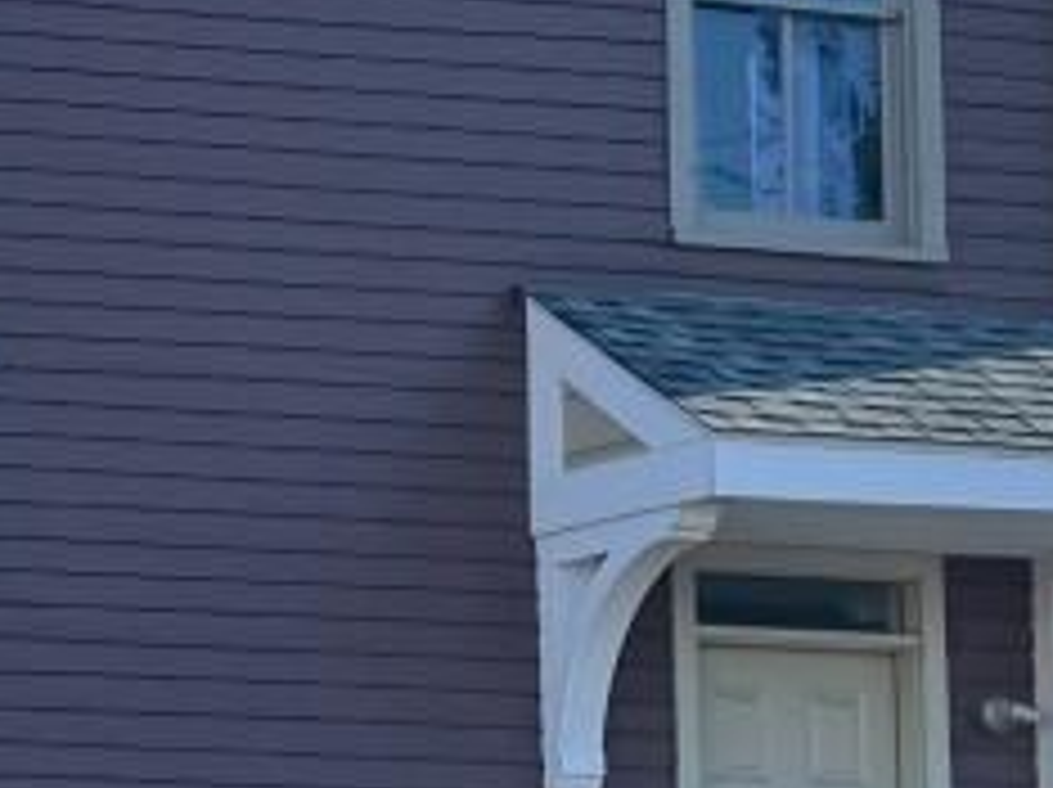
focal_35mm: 148
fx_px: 4497
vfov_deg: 10.0
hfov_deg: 12.4
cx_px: -760
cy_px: 567
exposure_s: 1/2710
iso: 80
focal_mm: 6.76
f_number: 1.78
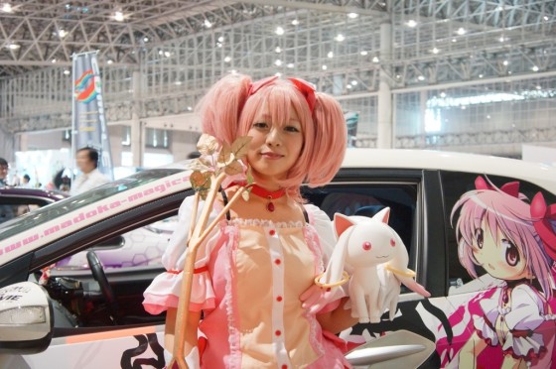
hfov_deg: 43.6
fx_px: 694
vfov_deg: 29.8
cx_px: 278
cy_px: 184
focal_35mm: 45
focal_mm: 30
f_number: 4
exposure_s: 1/20
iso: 1600
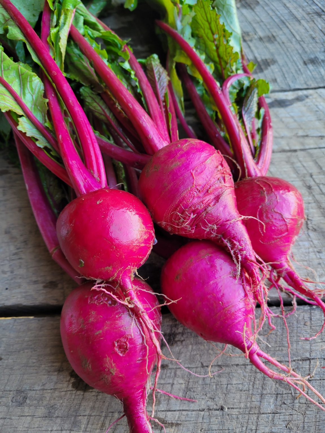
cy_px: 216
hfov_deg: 53.1
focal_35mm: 26
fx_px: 325
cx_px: 162
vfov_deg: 67.3
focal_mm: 5.4
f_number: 1.8
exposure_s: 1/120
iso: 80
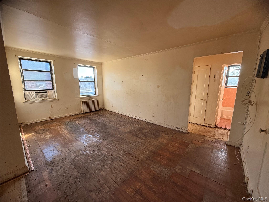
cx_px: 134
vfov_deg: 85.7
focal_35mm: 14
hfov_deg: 102.1
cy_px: 101
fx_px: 109
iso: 100
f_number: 2.2
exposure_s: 1/99
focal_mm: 2.22
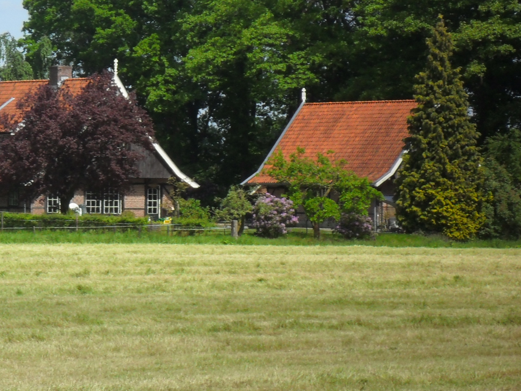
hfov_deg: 8.0
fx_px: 3702
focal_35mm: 246
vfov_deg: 6.0
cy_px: 139
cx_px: 54
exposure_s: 1/350
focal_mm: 24.5
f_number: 5.9
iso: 100
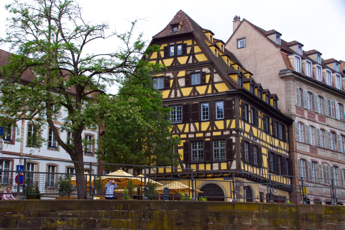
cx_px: 172
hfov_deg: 33.4
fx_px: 575
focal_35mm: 60
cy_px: 115
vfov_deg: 22.6
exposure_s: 1/250
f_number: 9
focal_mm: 40
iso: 400
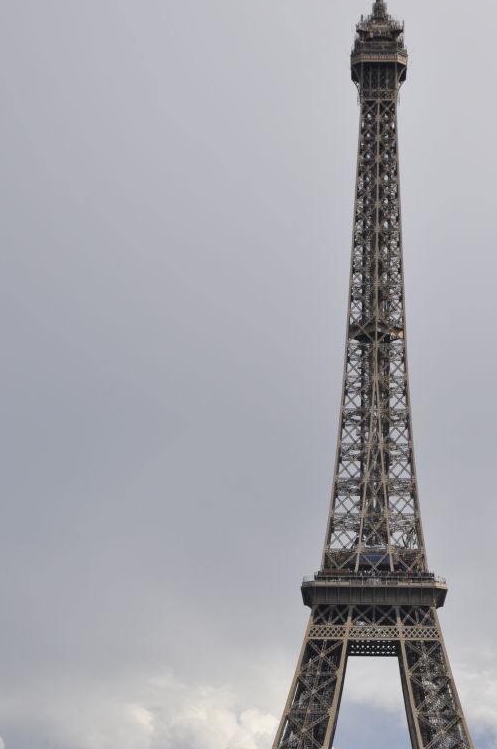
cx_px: 316
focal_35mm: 101
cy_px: 541
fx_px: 2098
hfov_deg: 13.5
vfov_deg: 20.1
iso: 200
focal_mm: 42
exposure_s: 1/500
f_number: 11
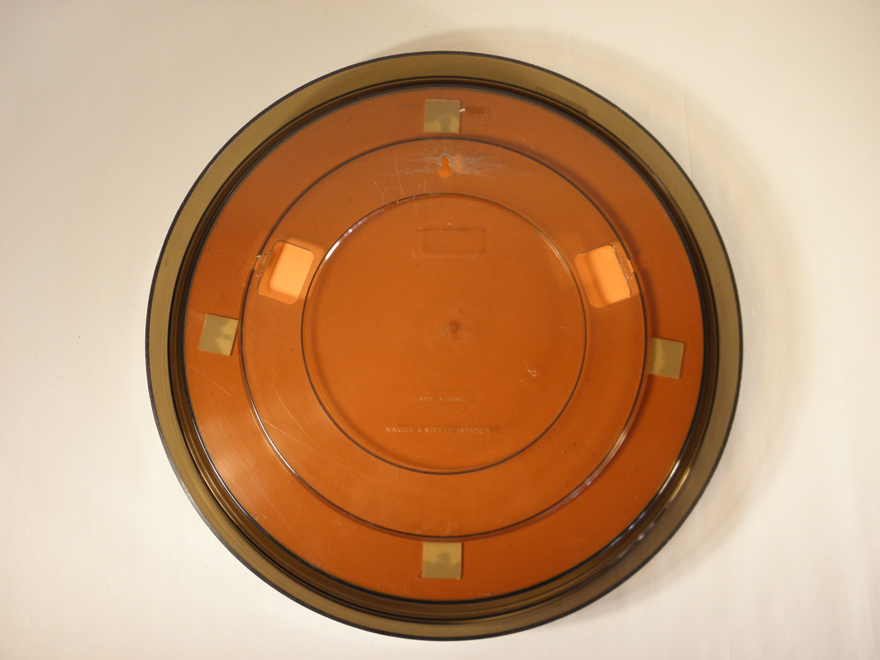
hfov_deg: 54.0
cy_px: 330
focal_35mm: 34
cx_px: 440
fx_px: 864
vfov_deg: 41.8
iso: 125
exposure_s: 1/30
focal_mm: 6.2
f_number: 3.7
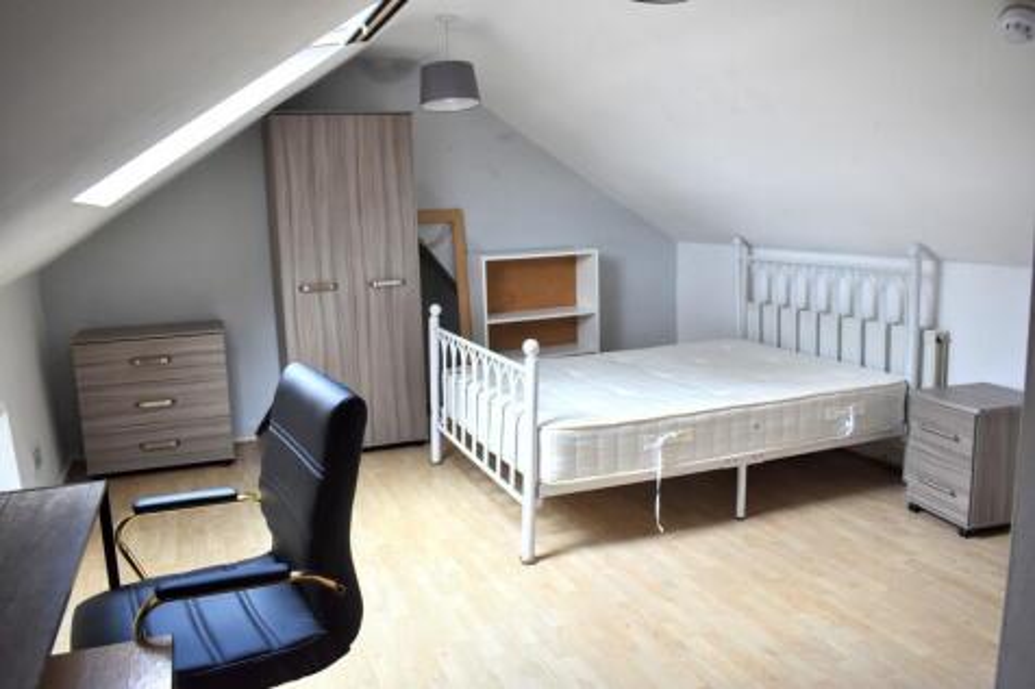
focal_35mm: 27
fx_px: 776
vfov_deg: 47.9
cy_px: 344
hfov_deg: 67.4
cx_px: 518
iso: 400
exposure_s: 1/80
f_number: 4.5
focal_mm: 18
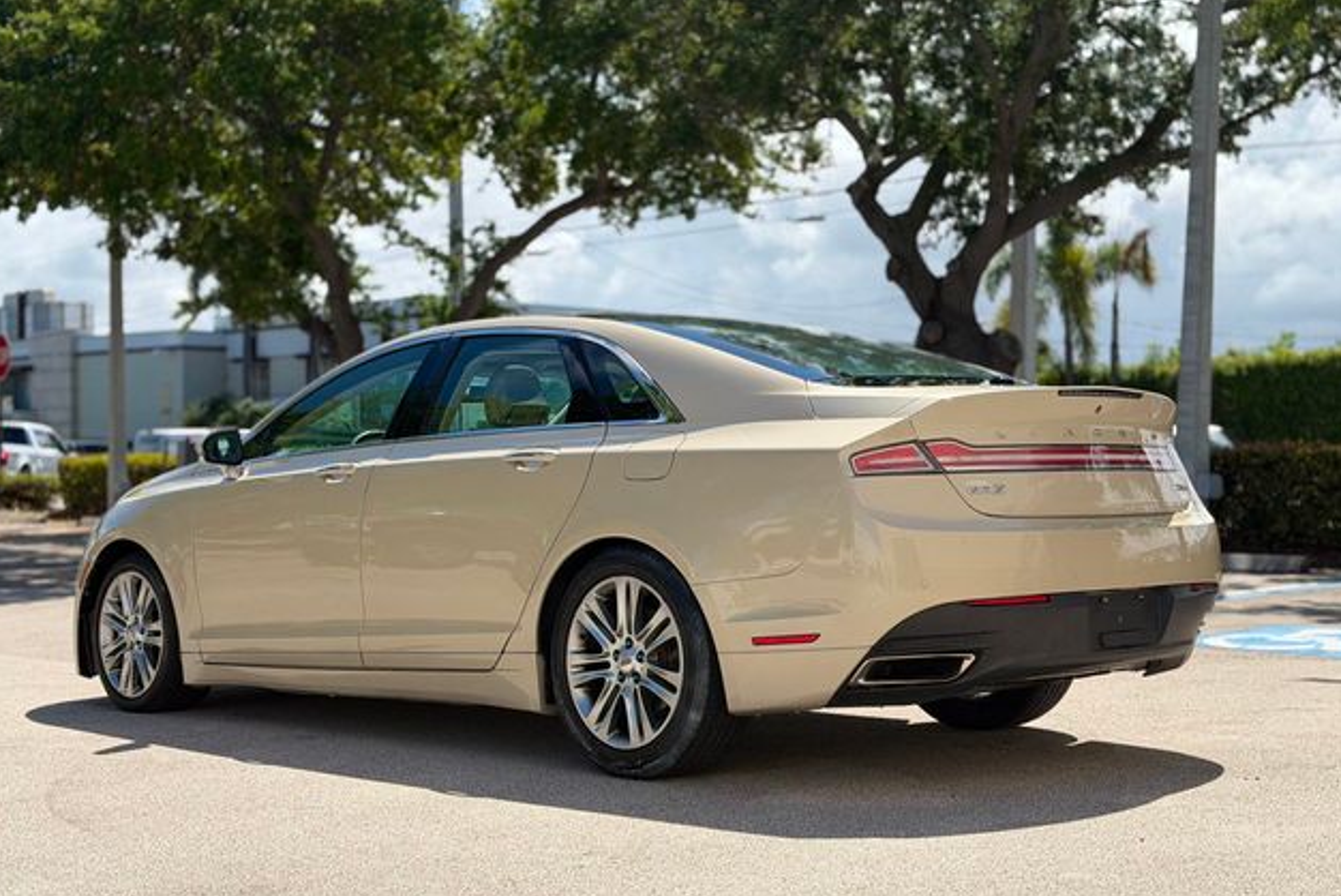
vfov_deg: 26.5
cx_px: 666
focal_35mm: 51
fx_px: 1901
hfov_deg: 38.9
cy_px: 493
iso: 64
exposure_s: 1/5208
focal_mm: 6.76
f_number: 1.78
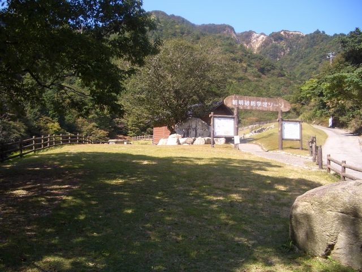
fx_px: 366
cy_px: 136
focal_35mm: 35
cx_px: 181
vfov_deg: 40.7
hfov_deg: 52.6
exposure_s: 1/400
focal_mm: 5.8
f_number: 2.6
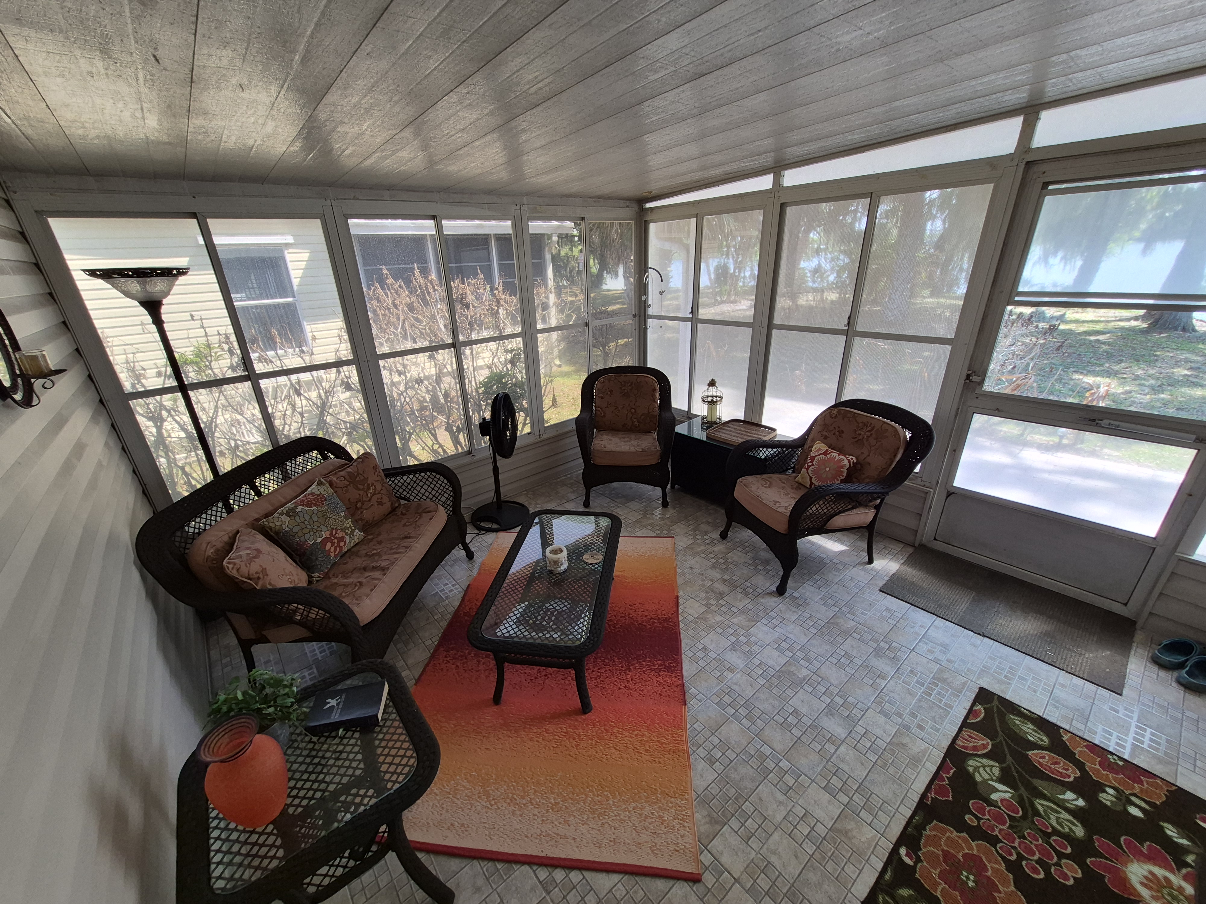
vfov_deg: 89.9
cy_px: 452
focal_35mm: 13
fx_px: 453
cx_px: 603
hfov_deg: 106.2
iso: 50
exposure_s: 1/60
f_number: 2.2
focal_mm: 1.74
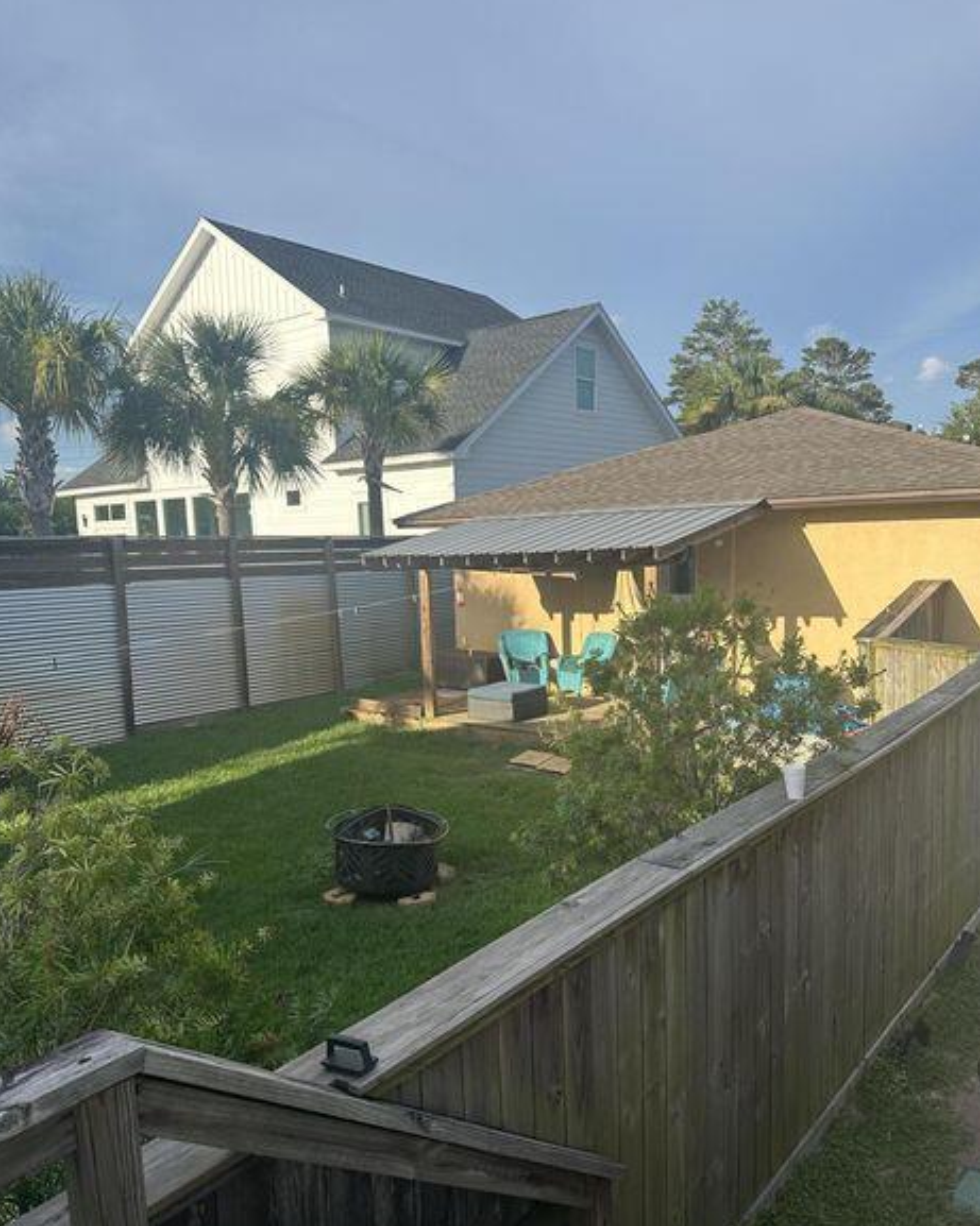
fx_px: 943
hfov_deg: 54.9
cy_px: 667
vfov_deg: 65.9
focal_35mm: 26
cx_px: 502
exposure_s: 1/2809
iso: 80
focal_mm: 6.86
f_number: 1.78
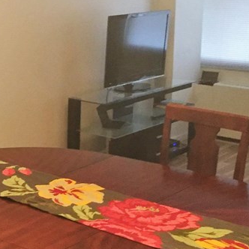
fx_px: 643
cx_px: -32
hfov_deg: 20.8
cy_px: 123
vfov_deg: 21.9
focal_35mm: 79
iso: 250
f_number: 2.2
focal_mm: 4.15
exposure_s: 1/30
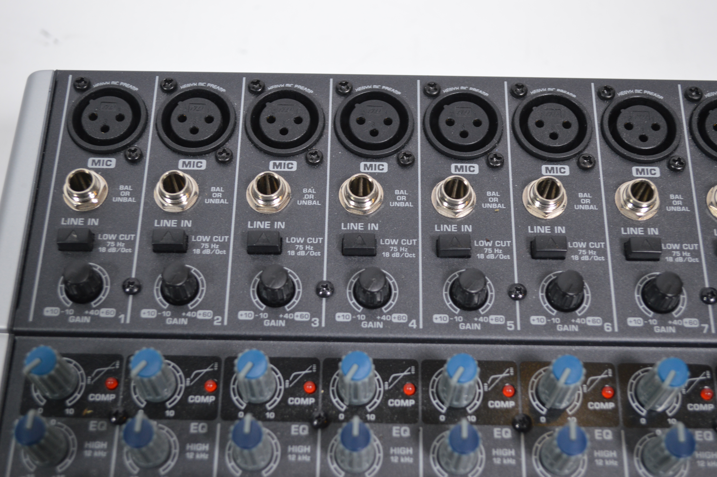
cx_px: 358
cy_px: 238
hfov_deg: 38.9
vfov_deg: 26.4
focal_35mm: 51
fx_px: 1015
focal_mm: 34
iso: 500
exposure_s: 1/60
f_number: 5
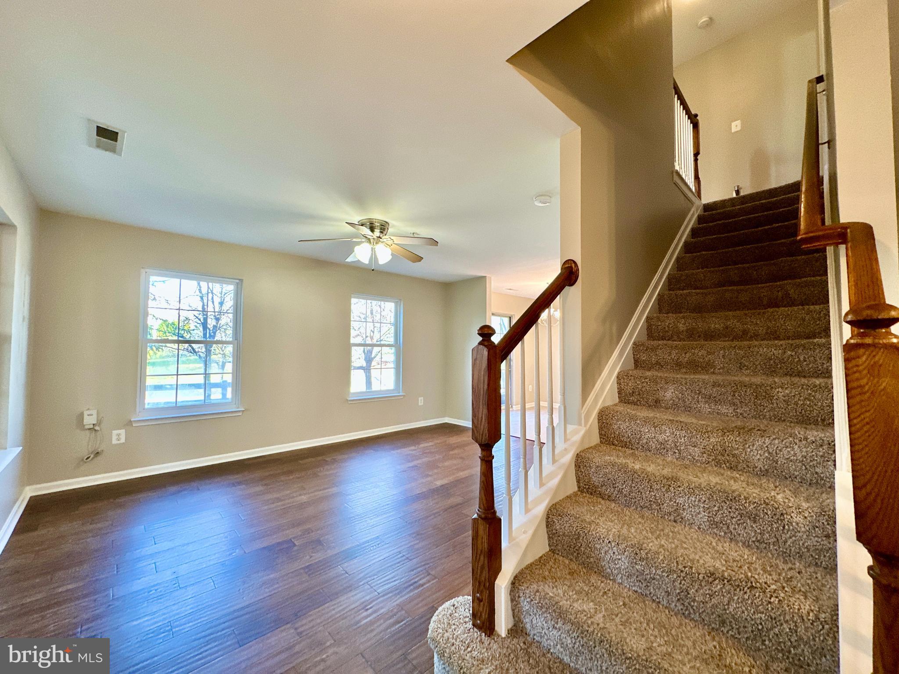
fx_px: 364
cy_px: 337
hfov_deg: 102.1
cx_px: 450
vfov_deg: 85.7
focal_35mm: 14
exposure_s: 1/60
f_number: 2.2
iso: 200
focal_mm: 2.22
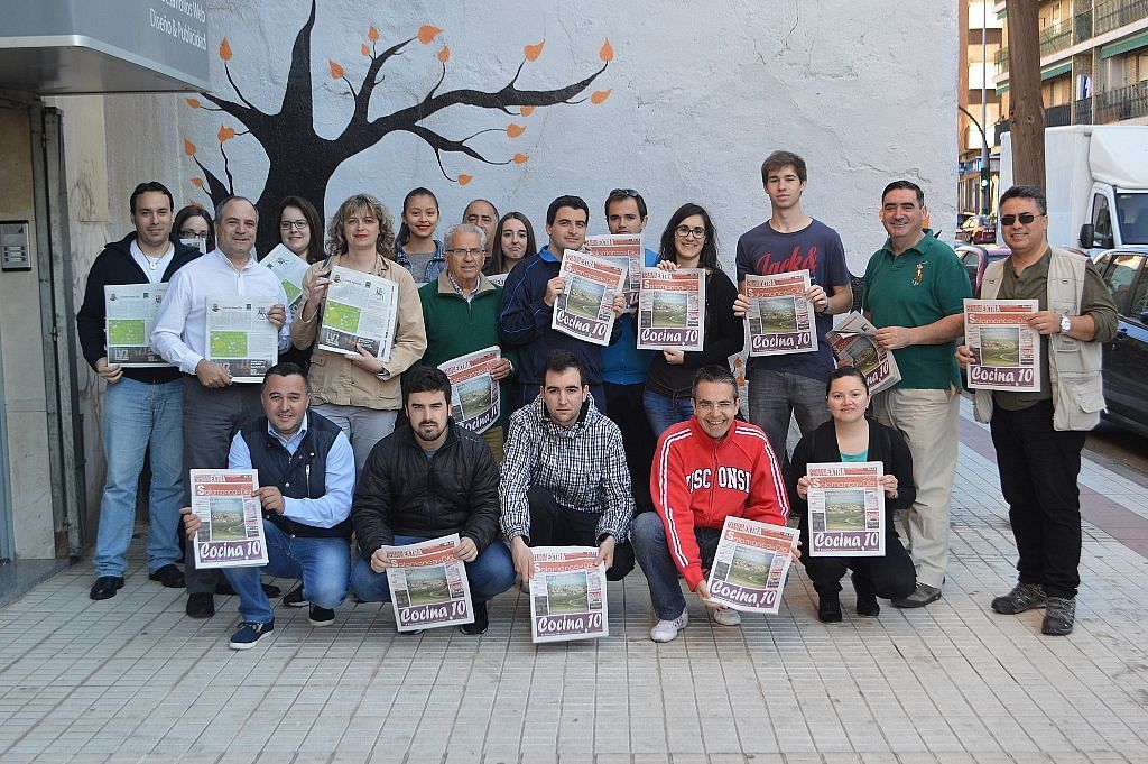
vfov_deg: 28.0
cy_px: 382
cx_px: 574
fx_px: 1529
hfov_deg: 41.1
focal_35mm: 48
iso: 280
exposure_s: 1/125
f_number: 5.6
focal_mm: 32
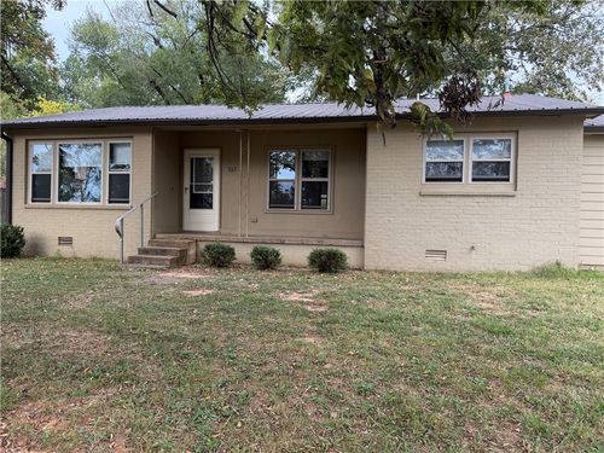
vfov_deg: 56.8
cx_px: 302
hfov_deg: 71.6
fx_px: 419
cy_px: 226
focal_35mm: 24
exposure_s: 1/215
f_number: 1.78
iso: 125
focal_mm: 6.76
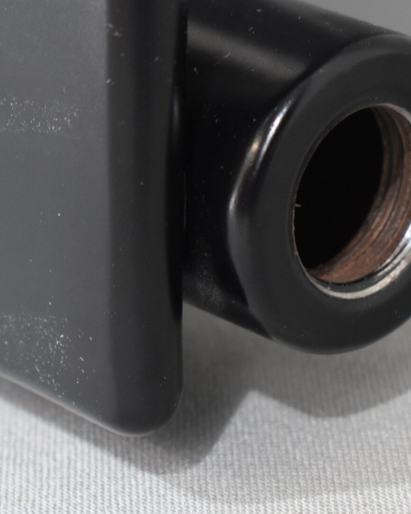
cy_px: 168
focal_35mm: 182
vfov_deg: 10.6
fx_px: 2769
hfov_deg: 8.5
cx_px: 379
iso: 1000
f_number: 5.6
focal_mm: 55
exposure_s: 1/60
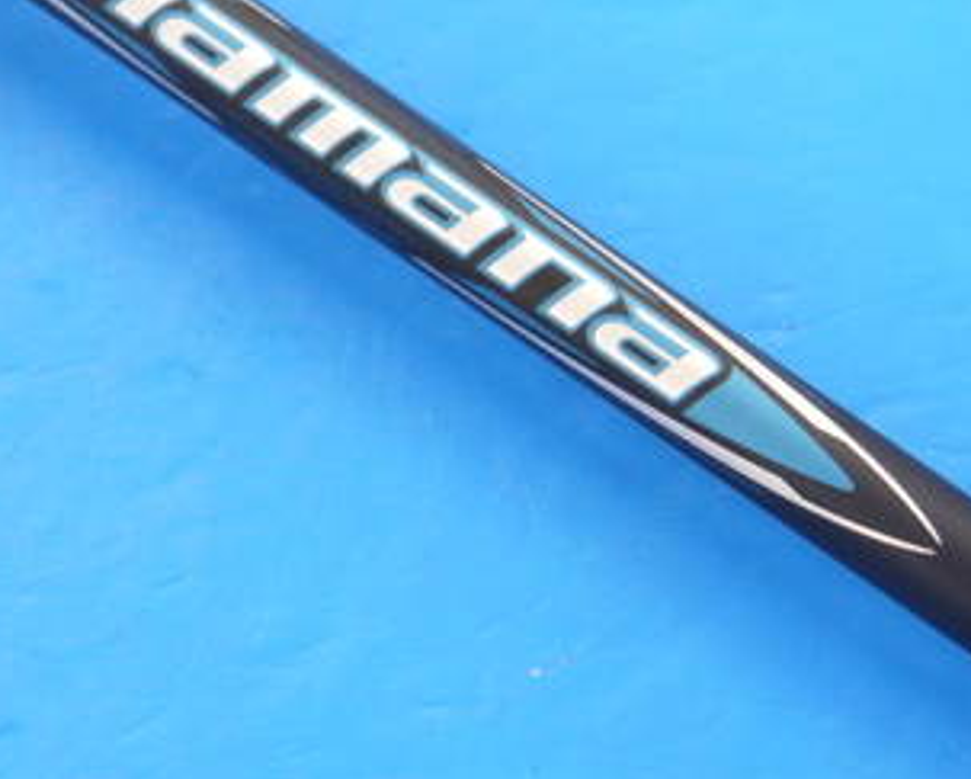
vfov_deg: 8.9
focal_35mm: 173
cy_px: 202
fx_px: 4976
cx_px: 474
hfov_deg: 11.1
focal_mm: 42
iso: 800
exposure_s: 1/80
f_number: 5.6
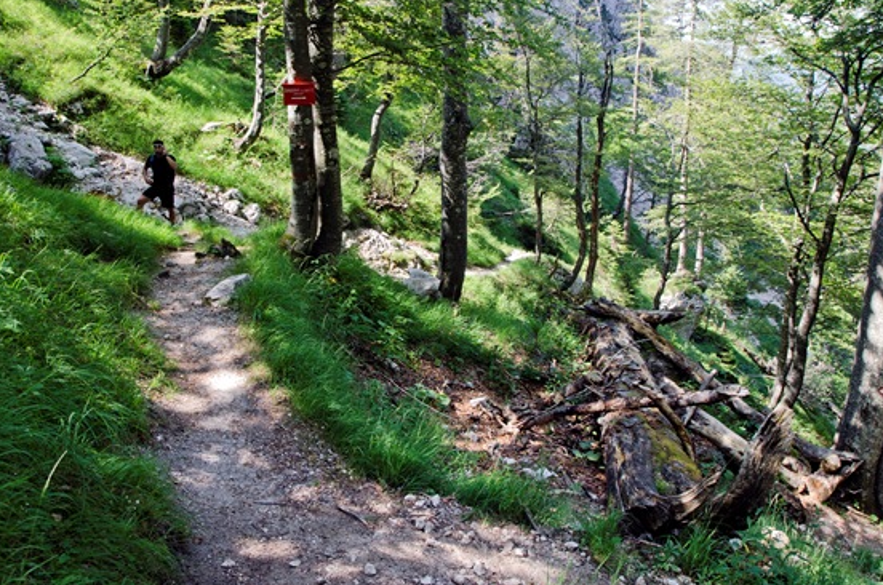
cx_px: 422
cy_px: 281
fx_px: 724
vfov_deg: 44.0
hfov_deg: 62.7
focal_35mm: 30
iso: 400
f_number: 5.6
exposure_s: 1/60
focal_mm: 17
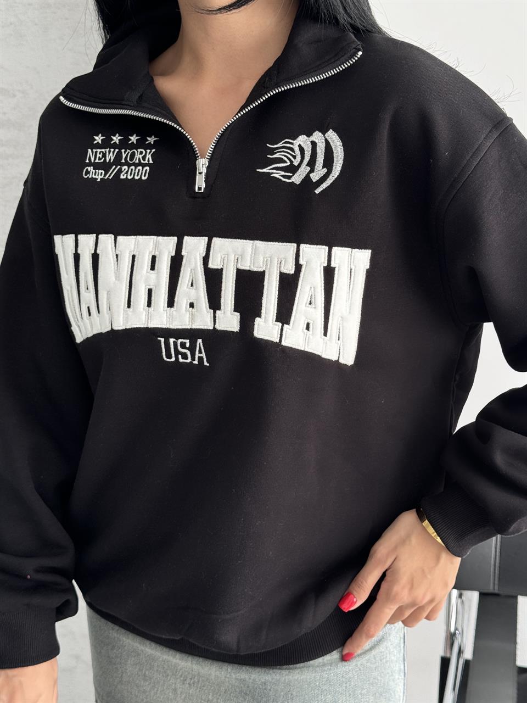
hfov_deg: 30.3
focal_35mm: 48
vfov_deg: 39.7
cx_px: 264
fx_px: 974
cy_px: 352
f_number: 1.78
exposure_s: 1/171
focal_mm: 6.76
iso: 64
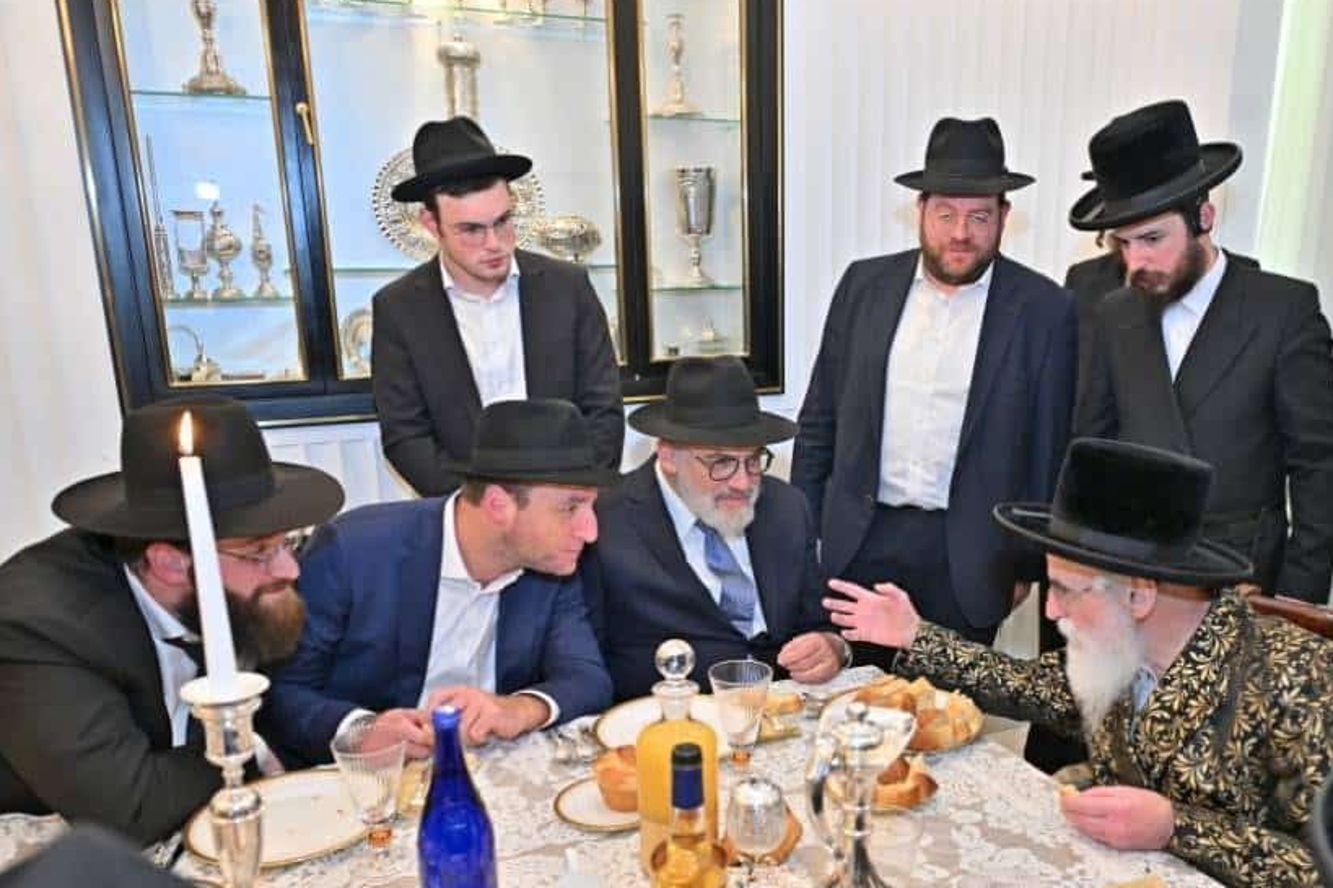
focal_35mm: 30
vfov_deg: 43.3
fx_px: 1111
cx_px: 780
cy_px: 546
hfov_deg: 61.5
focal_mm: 24
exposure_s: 1/160
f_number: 4
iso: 1250
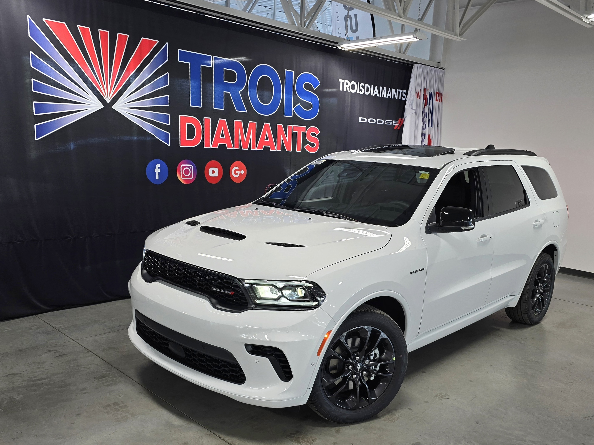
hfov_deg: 73.9
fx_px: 395
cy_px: 222
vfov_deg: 58.9
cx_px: 297
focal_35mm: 23
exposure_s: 1/120
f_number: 1.7
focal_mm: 6.3
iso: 64
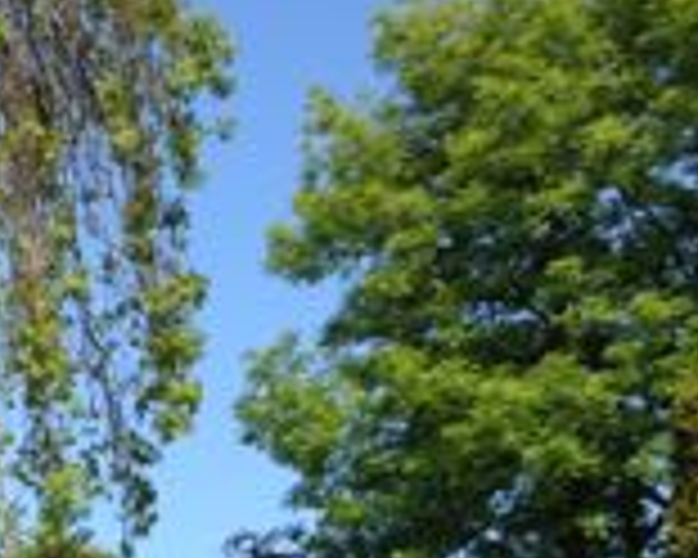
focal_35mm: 133
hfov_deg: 13.4
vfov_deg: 11.2
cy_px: 778
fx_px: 2748
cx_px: -428
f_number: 2.4
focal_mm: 4.12
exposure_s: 1/1355
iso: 50
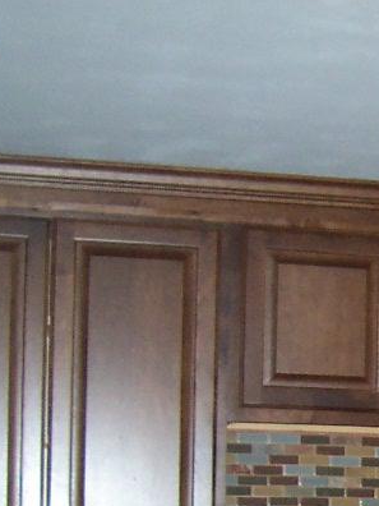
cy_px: 574
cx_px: 726
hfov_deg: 12.0
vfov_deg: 16.9
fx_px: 1635
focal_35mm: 112
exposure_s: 1/60
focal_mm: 5.6
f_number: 2.8
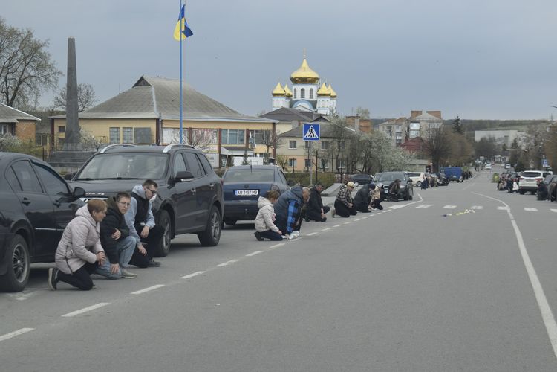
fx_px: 1276
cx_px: 278
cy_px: 186
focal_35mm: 82
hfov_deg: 24.6
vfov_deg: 16.6
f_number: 8
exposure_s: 1/250
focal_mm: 55
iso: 280
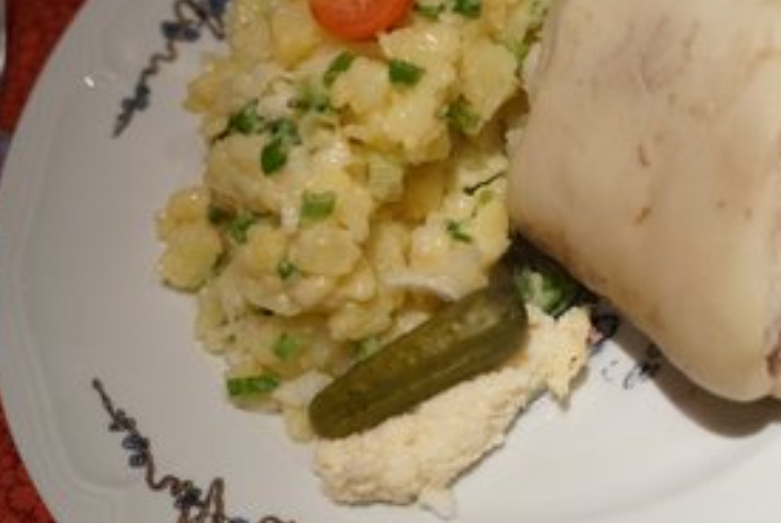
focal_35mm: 68
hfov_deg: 29.4
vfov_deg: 20.0
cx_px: 528
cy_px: 163
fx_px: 1477
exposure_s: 1/60
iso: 1250
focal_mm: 39
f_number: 4
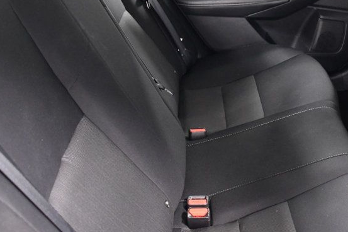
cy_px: 95
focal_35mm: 50
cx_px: 286
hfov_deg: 38.0
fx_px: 483
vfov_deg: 26.9
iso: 2500
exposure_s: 1/50
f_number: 3.5
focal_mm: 18
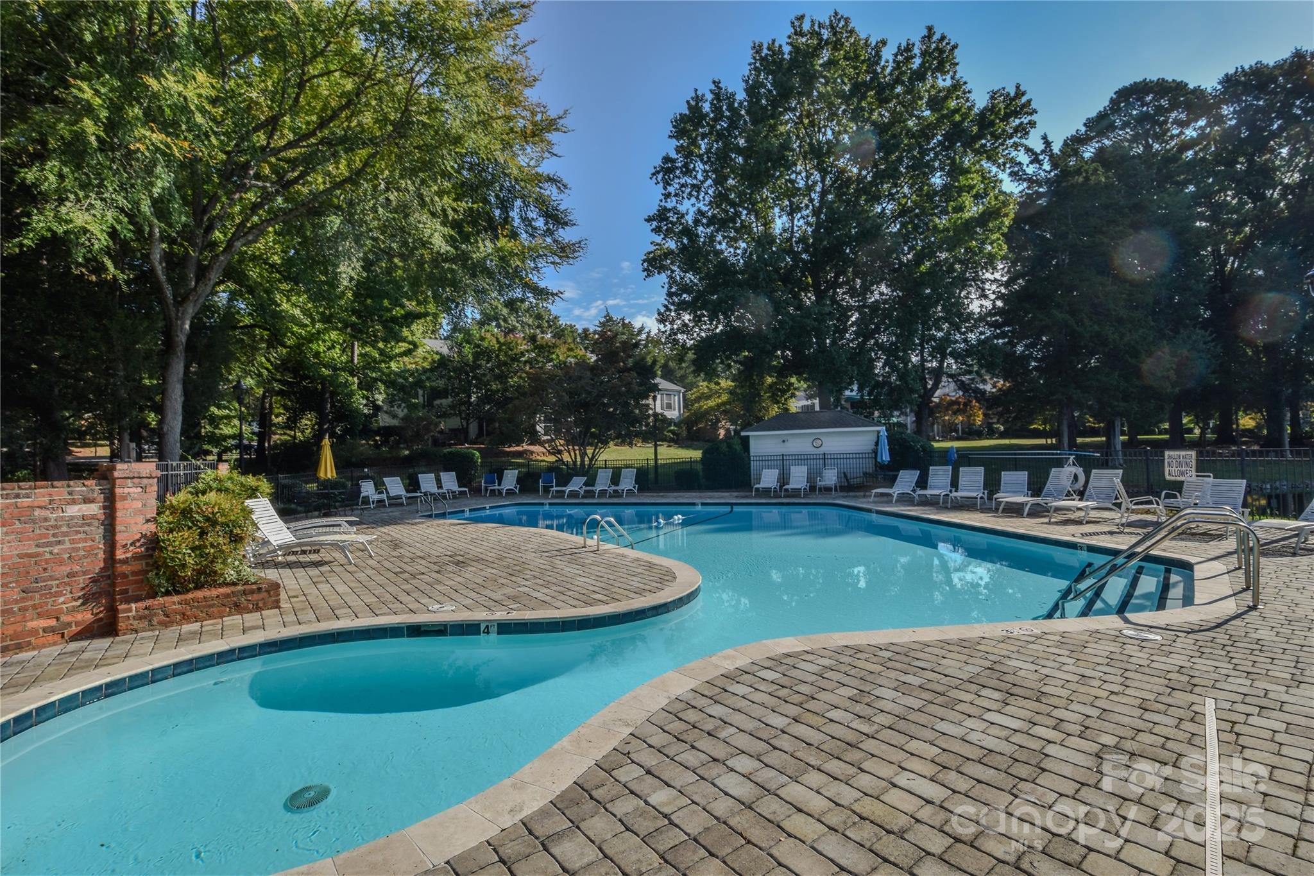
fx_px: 547
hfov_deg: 100.4
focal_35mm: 15
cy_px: 438
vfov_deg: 77.3
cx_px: 657
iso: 100
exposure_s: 1/200
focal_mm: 10
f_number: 10
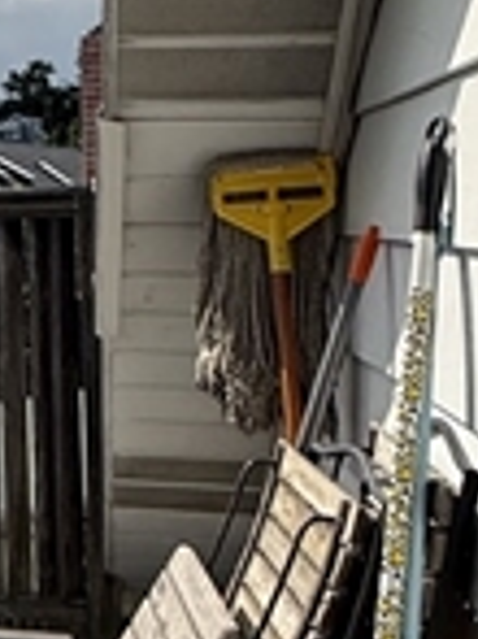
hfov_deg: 16.4
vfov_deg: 26.5
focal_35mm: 73
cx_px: -417
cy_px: 191
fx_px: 1346
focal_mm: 2.22
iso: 50
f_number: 2.2
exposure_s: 1/5155
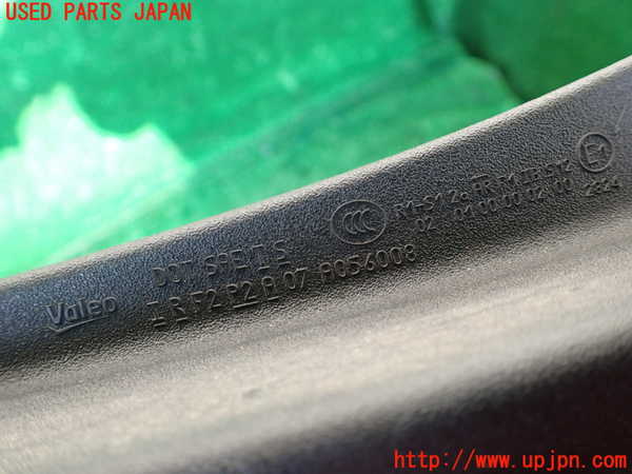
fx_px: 548
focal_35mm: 30
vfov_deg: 46.8
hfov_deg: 60.0
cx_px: 316
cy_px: 237
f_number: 2.3
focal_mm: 5.4
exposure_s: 1/125
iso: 400
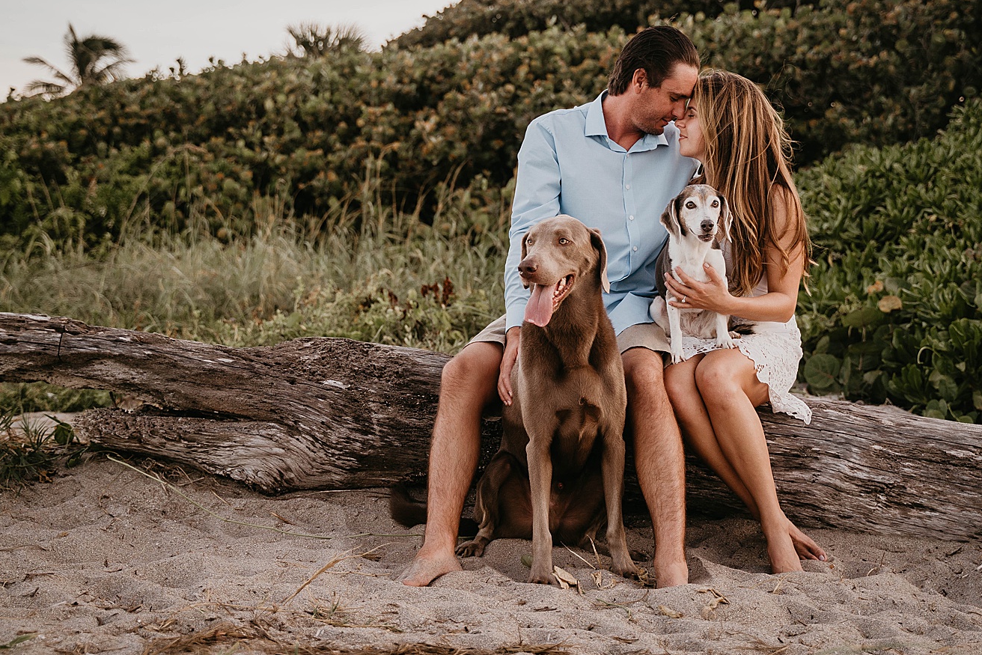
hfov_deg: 39.6
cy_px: 266
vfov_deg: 27.0
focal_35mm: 50
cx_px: 526
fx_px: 1364
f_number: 2.8
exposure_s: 1/320
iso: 200
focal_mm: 41
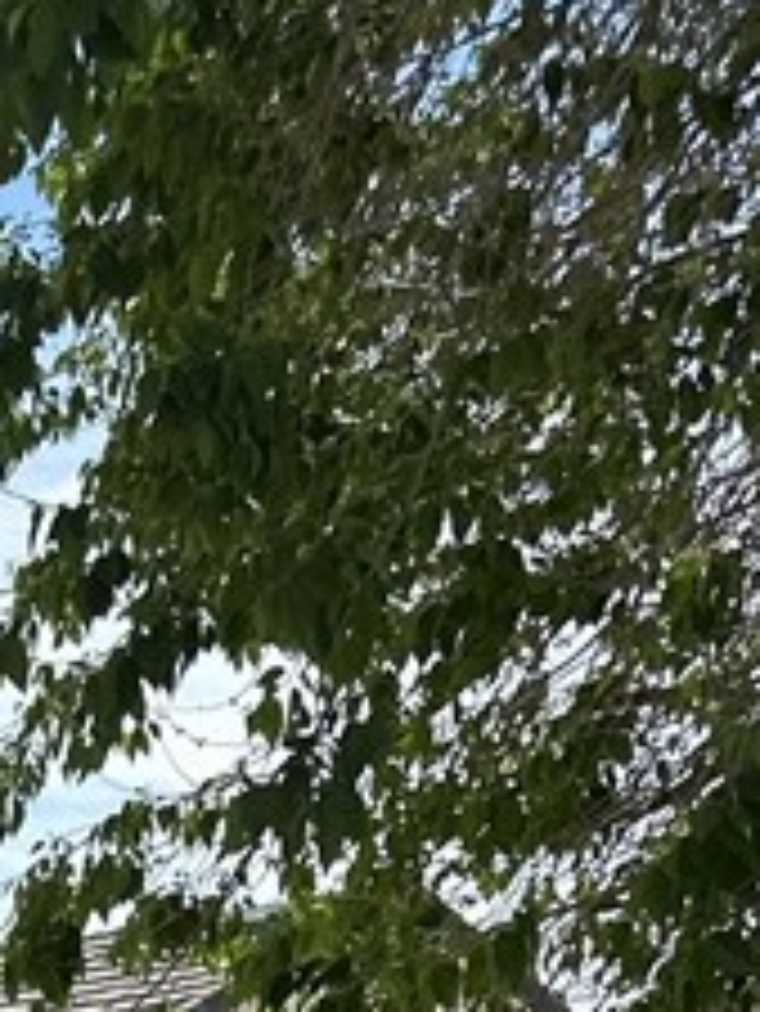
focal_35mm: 109
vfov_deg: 14.4
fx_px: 3188
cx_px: -531
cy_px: 2141
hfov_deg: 12.6
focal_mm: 6.86
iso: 80
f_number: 1.78
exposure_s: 1/3472
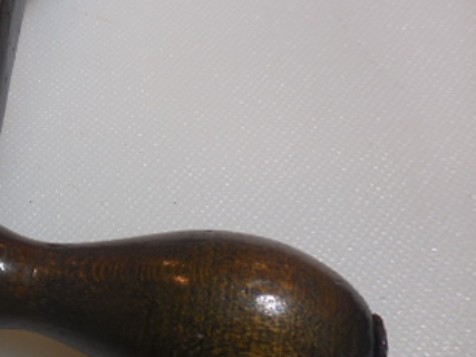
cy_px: 151
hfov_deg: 33.3
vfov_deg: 28.0
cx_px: -14
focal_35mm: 52
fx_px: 715
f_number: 3.7
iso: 140
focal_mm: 4.5
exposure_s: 1/30
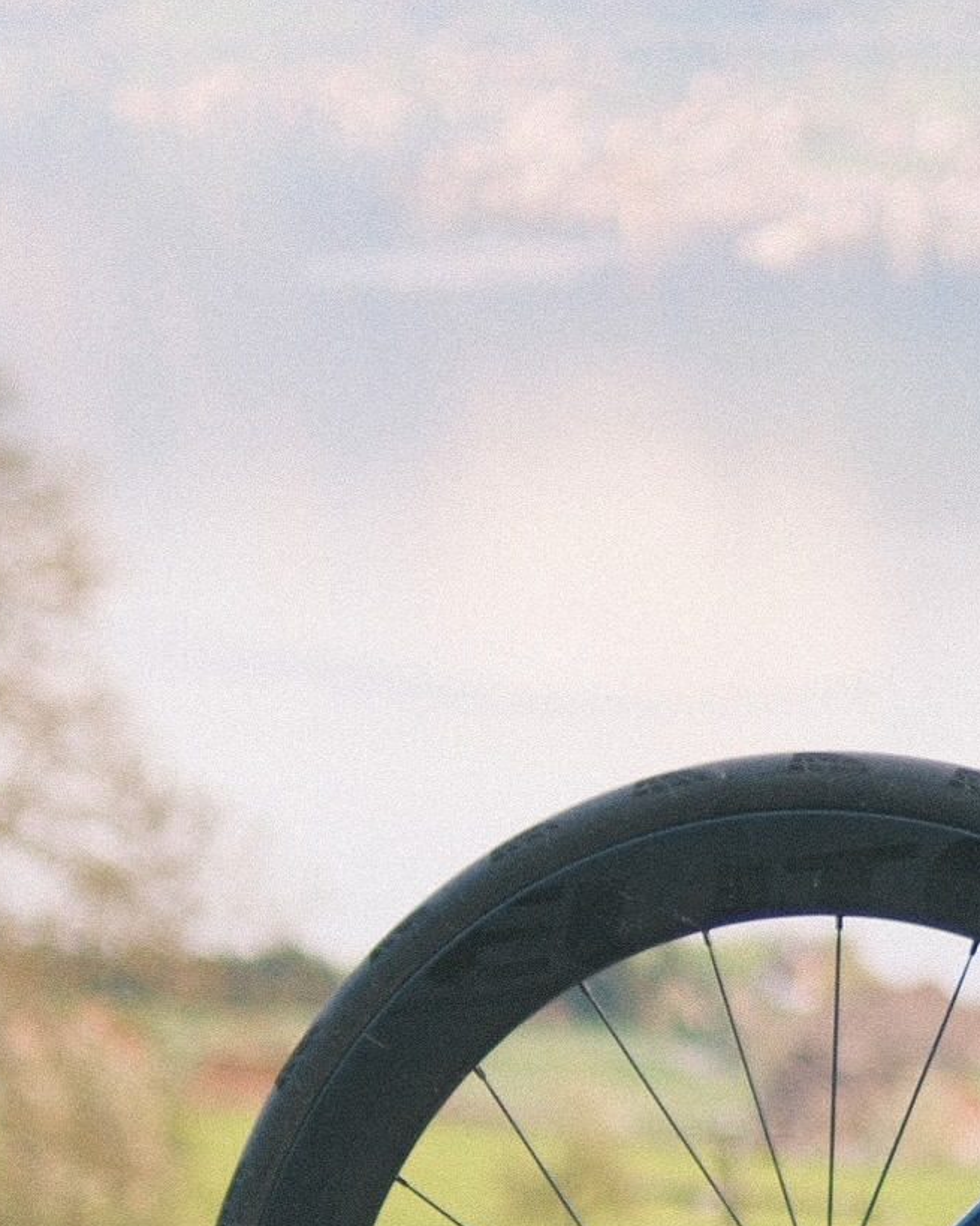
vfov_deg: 12.5
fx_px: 5584
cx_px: 1252
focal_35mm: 154
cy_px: 736
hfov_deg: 9.8
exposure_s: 1/2200
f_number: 1.4
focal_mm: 23
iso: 500
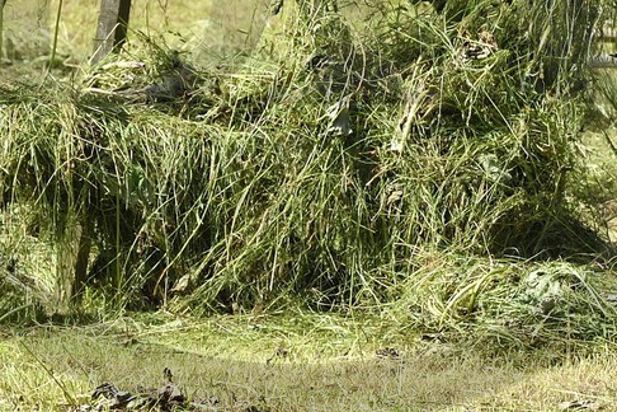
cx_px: 298
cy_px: -103
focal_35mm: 576
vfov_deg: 2.4
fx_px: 9871
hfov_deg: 3.6
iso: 200
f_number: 8
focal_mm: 175
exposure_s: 1/400
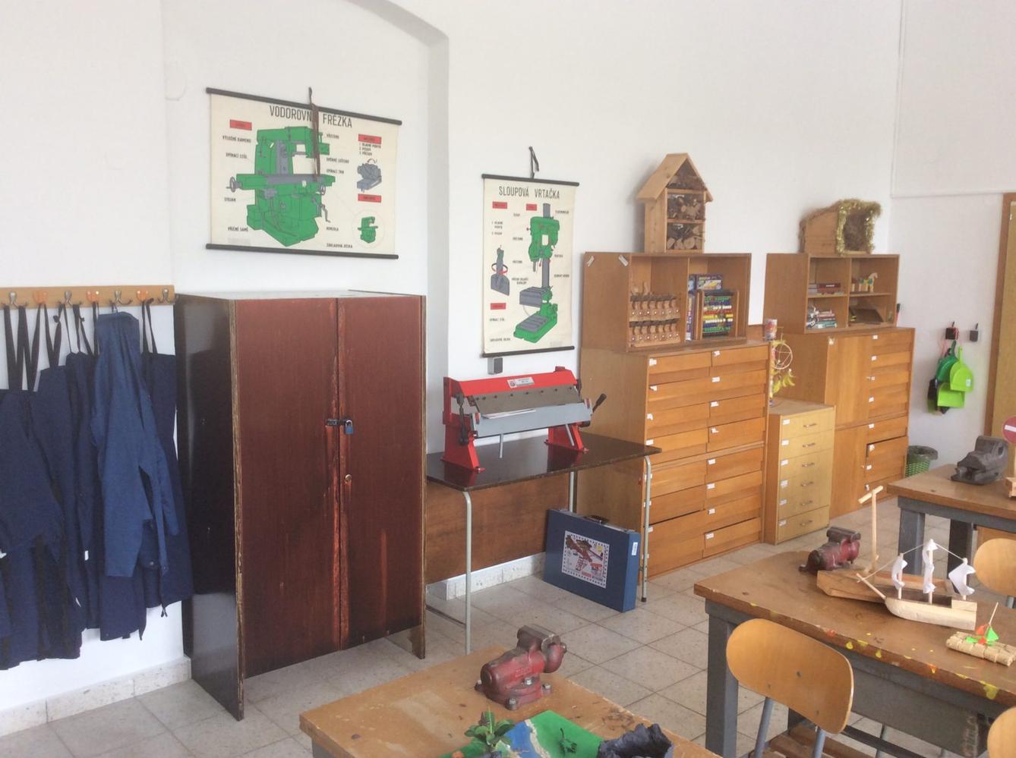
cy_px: 379
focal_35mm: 32
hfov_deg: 56.9
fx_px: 938
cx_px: 508
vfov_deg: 44.0
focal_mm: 3.3
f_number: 2.4
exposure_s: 1/33
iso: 40
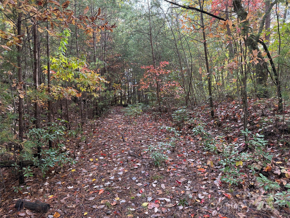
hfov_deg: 71.6
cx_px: 145
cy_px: 109
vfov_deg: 56.8
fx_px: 201
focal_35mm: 24
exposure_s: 1/129
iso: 100
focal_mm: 6.76
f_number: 1.78
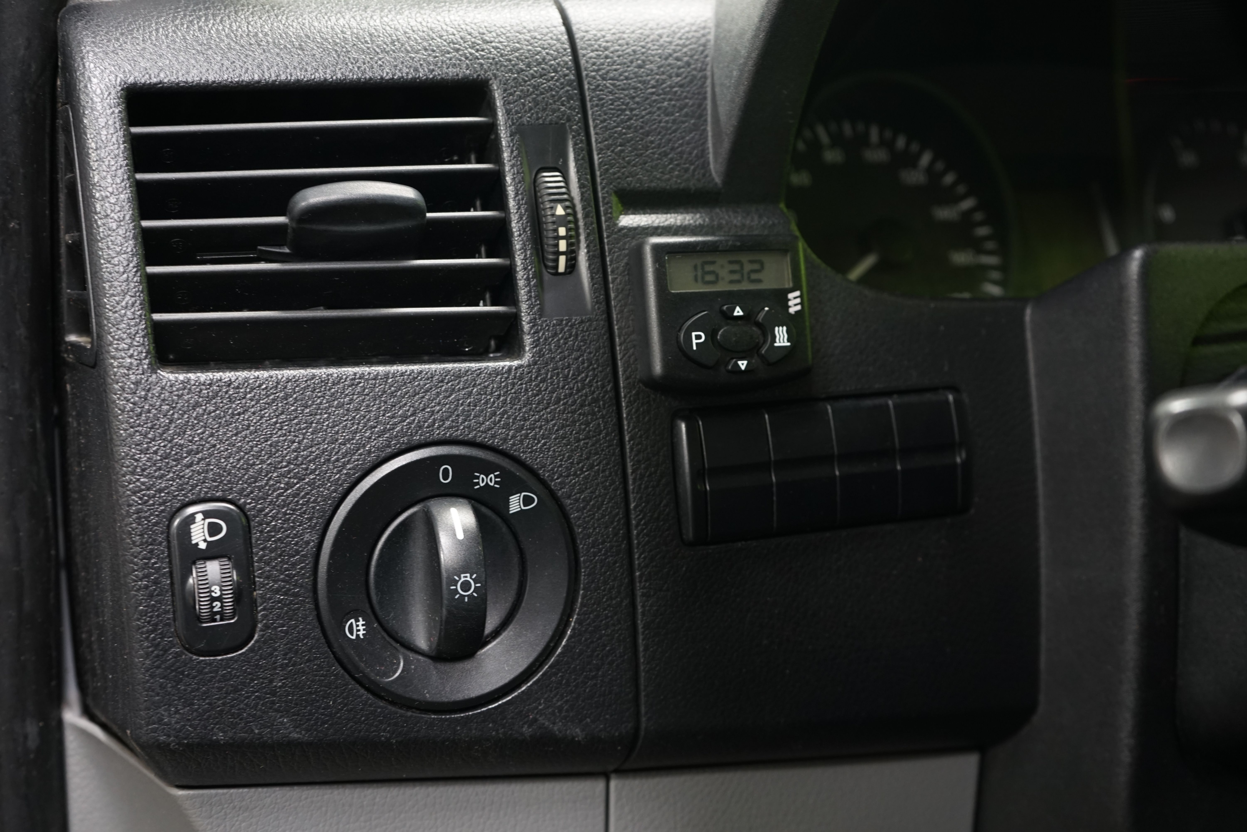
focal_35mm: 41
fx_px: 1420
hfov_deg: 47.4
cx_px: 624
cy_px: 416
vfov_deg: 32.6
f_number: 5.6
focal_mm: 41
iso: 800
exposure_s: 1/6
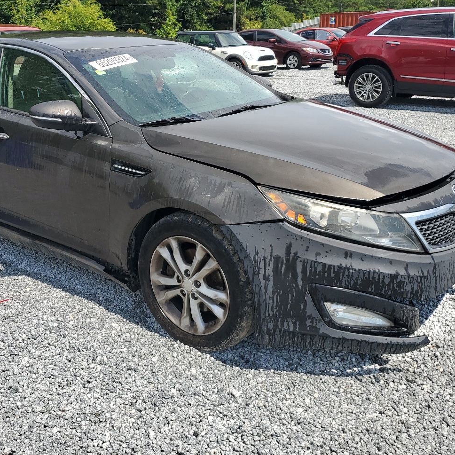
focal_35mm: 38
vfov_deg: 43.7
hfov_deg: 43.5
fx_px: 565
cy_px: 189
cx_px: 171
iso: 50
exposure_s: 1/3333
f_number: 1.5
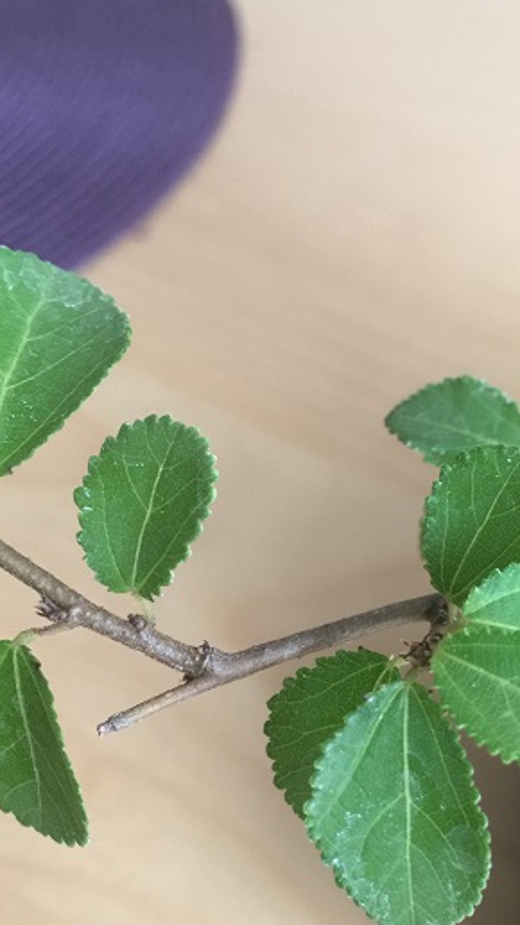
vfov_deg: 50.3
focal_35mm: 40
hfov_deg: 29.2
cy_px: 532
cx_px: 400
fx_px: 981
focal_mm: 4.15
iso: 125
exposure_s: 1/10
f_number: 2.2
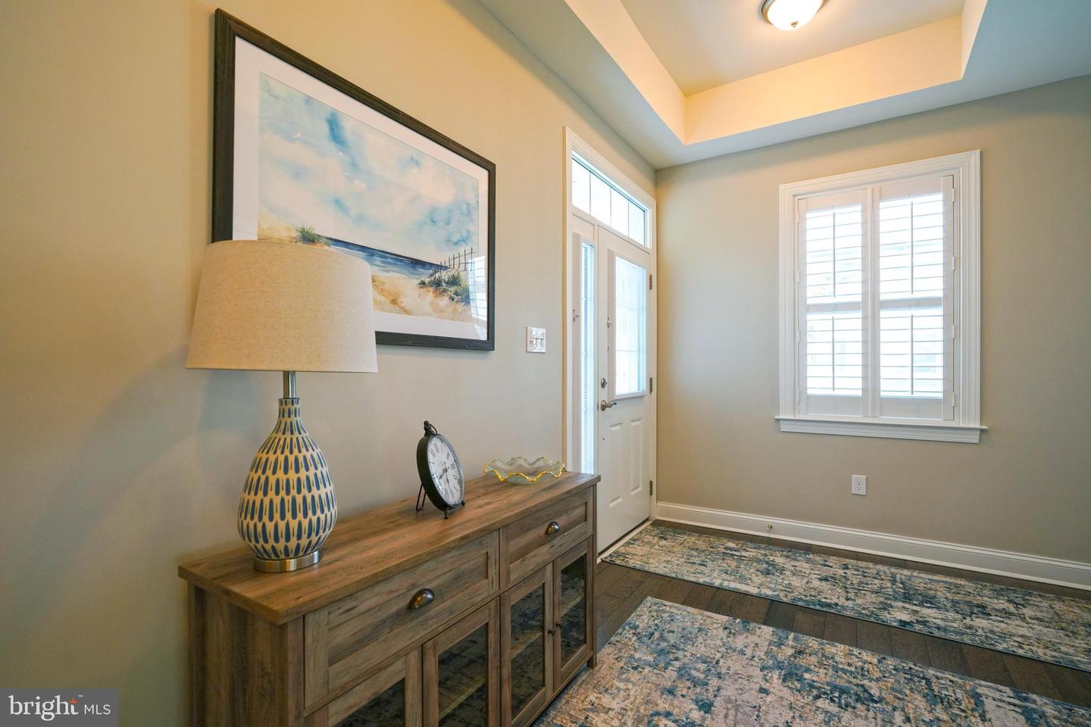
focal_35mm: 16
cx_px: 546
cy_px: 364
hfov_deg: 96.7
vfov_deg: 73.7
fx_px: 485
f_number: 4
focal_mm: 16
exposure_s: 1/160
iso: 640
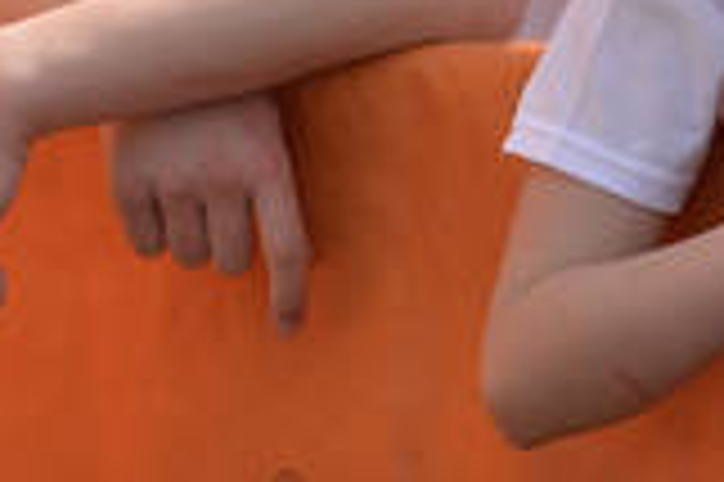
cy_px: -462
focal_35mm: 797
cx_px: 459
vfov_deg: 1.7
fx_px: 16012
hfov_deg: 2.6
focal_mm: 200
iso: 200
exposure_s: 1/4000
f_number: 4
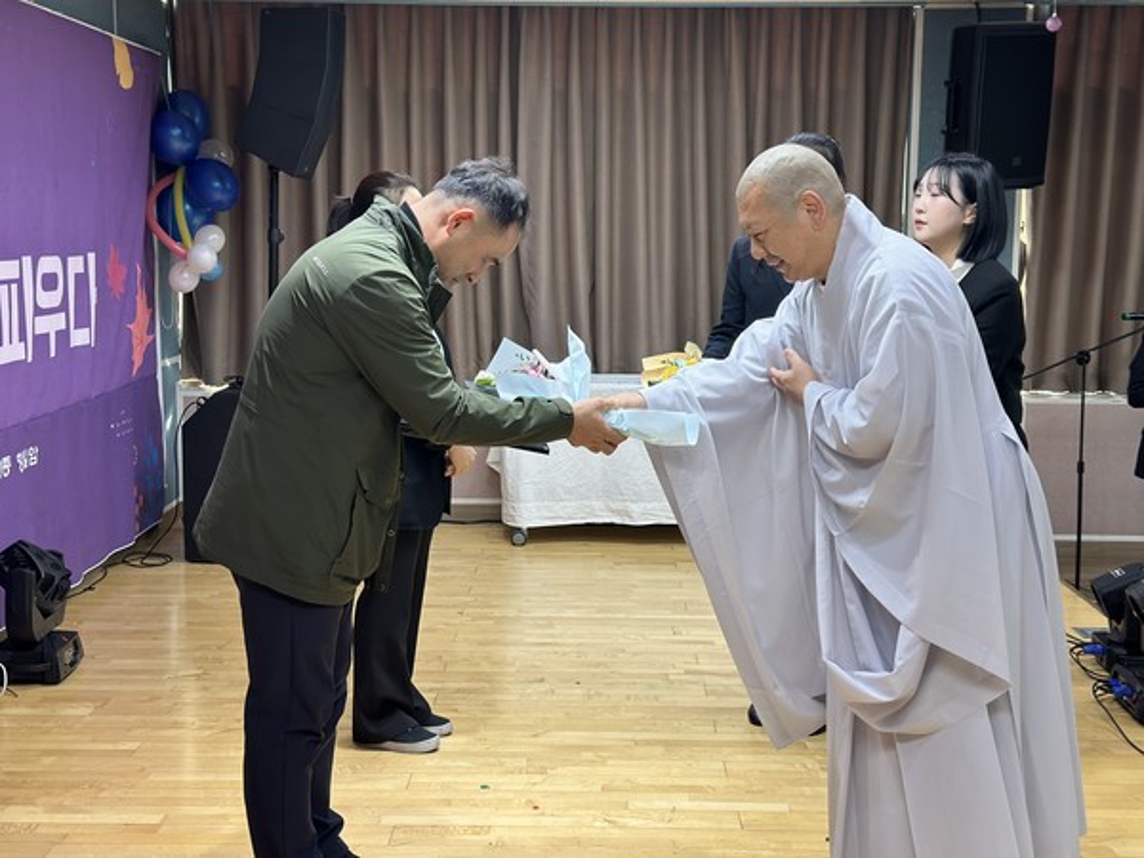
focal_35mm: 48
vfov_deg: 30.3
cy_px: 429
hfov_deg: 39.7
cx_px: 572
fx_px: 1586
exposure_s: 1/120
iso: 160
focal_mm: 6.86
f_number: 1.78
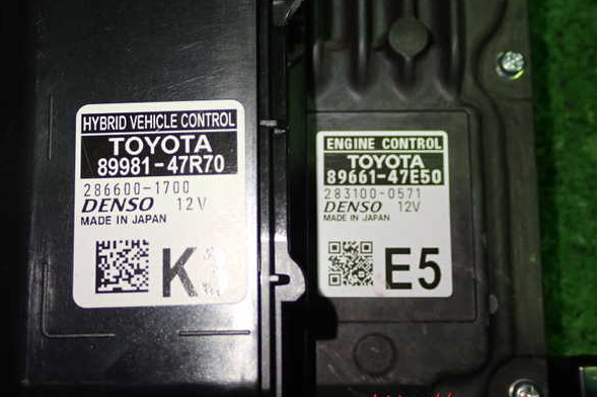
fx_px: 878
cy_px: 189
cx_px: 298
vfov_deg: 25.5
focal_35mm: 53
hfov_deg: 37.5
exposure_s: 1/50
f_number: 3.2
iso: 250
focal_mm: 9.01
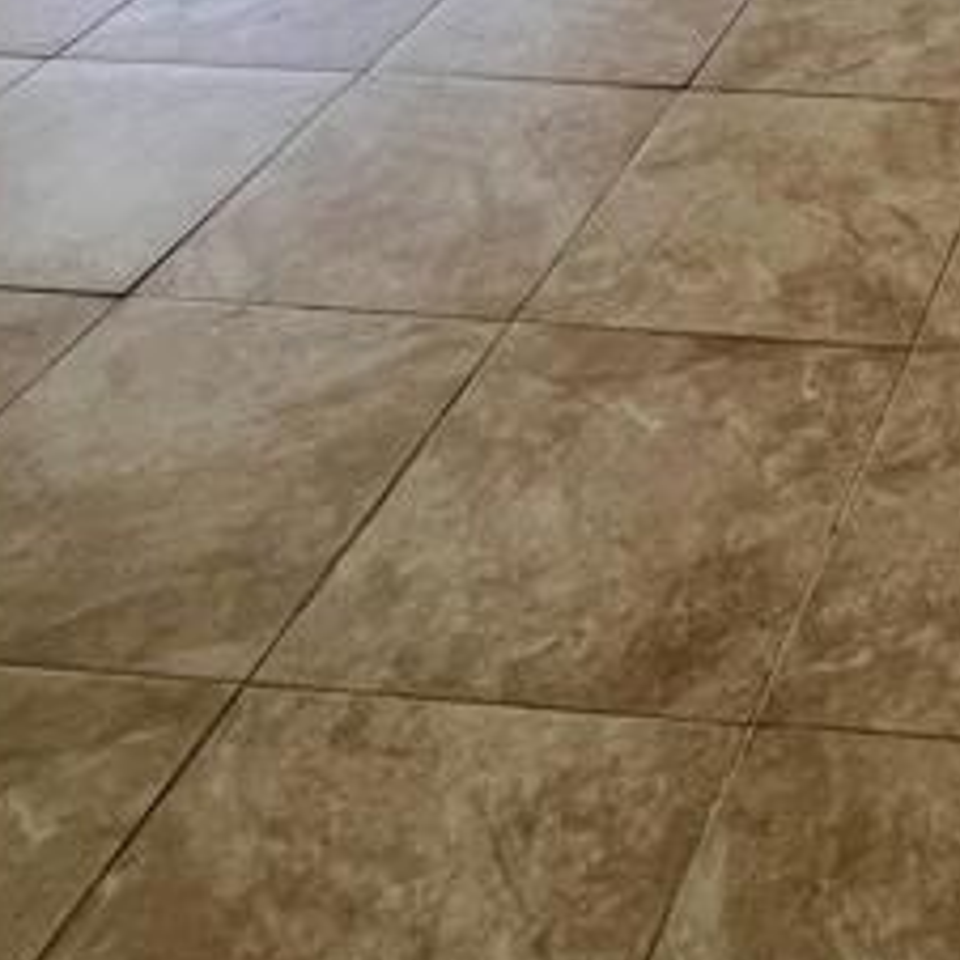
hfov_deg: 25.9
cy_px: -276
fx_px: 1632
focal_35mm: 52
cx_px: 1368
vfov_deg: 27.5
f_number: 1.8
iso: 250
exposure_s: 1/94
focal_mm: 1.57
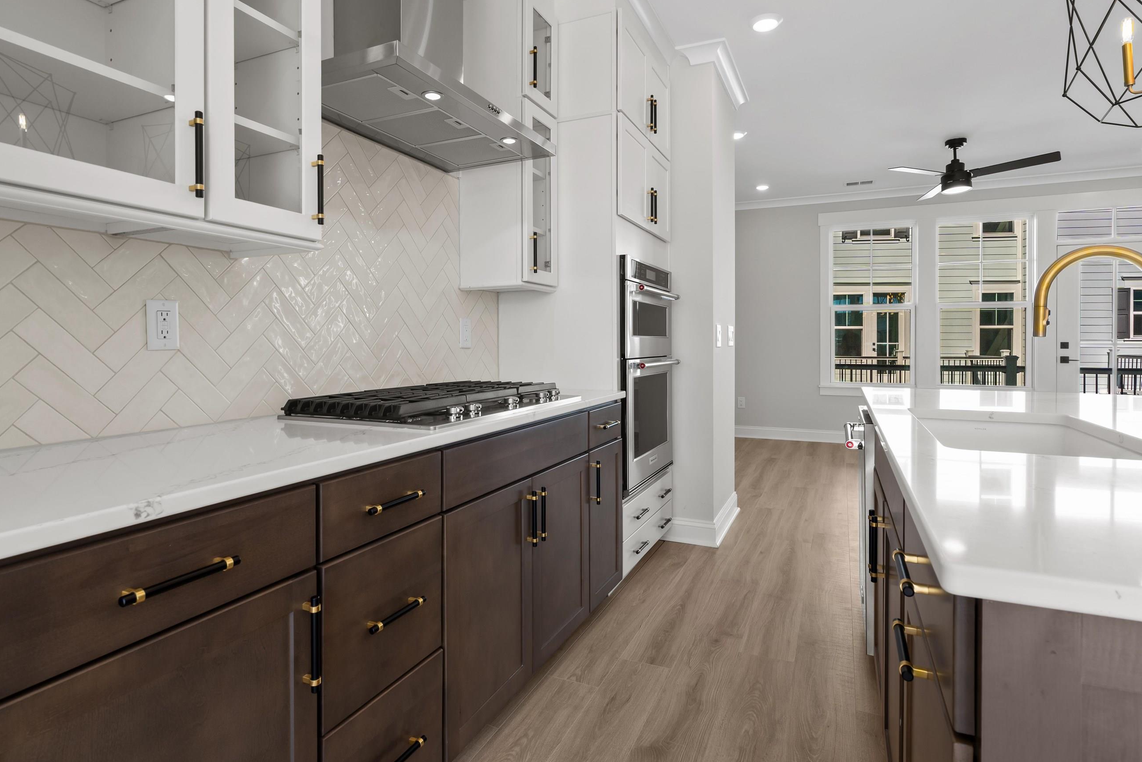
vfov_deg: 64.4
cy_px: 342
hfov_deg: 86.9
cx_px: 571
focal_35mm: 19
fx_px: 603
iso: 400
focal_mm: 16
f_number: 8
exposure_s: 1/20
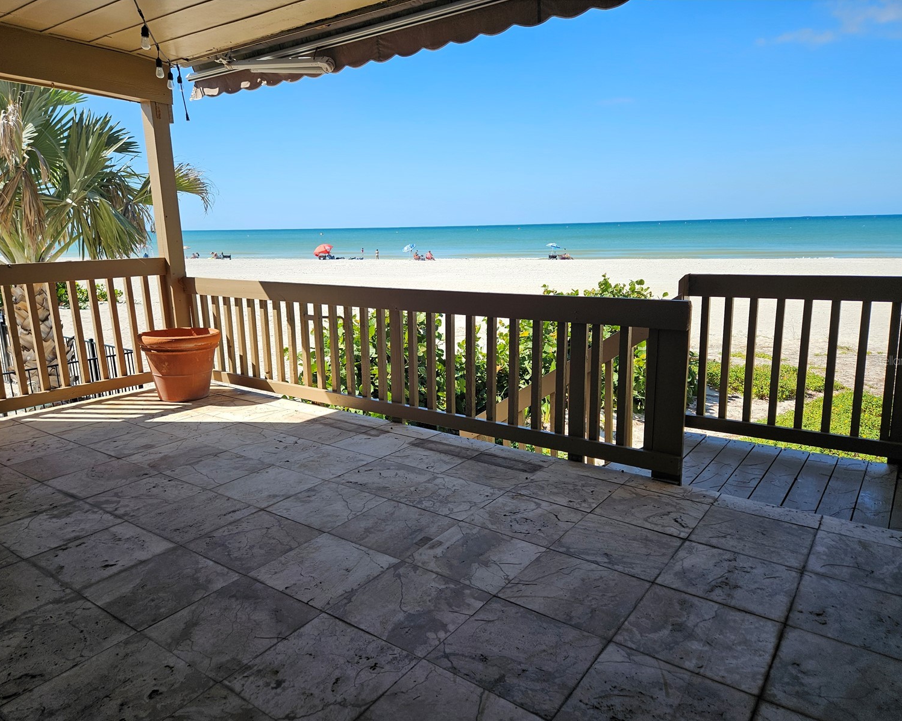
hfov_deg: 70.3
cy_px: 360
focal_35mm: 24
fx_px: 641
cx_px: 447
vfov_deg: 58.8
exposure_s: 1/1554
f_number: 1.8
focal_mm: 5.4
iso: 32
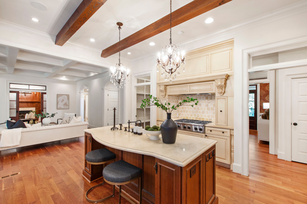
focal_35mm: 15
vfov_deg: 77.3
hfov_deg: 100.4
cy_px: 102
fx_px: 128
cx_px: 154
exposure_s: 1.3
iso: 100
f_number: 8
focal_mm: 10
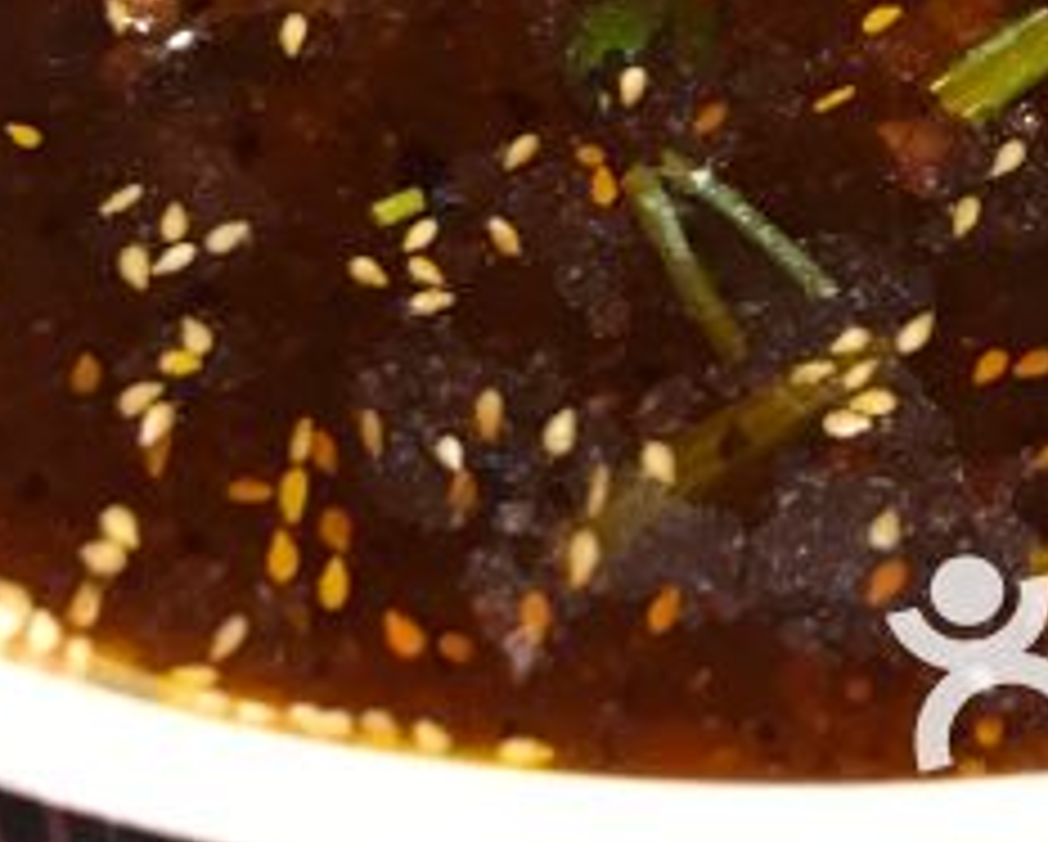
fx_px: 2547
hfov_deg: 22.9
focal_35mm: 82
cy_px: -680
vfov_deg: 15.9
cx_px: 834
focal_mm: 3.99
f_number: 1.8
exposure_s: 1/16
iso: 100
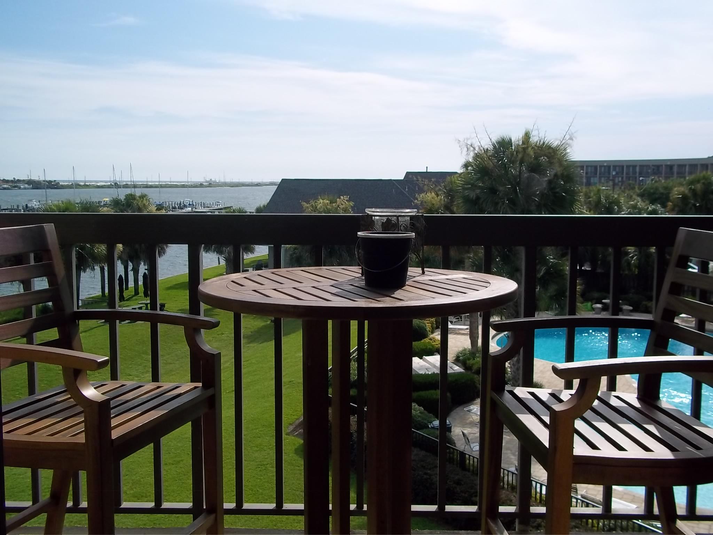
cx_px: 356
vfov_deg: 39.7
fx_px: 742
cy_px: 268
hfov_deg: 51.4
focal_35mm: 36
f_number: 8
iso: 80
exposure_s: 1/250
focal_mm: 6.5
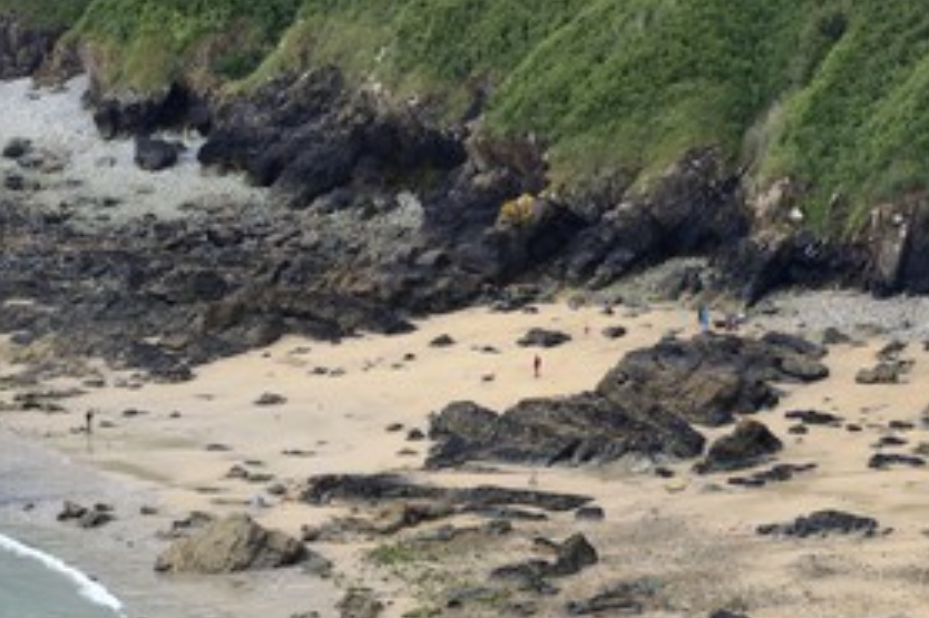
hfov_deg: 10.1
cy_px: 374
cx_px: 348
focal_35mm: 204
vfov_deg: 6.7
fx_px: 5261
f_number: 6.3
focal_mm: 135
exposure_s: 1/250
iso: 400
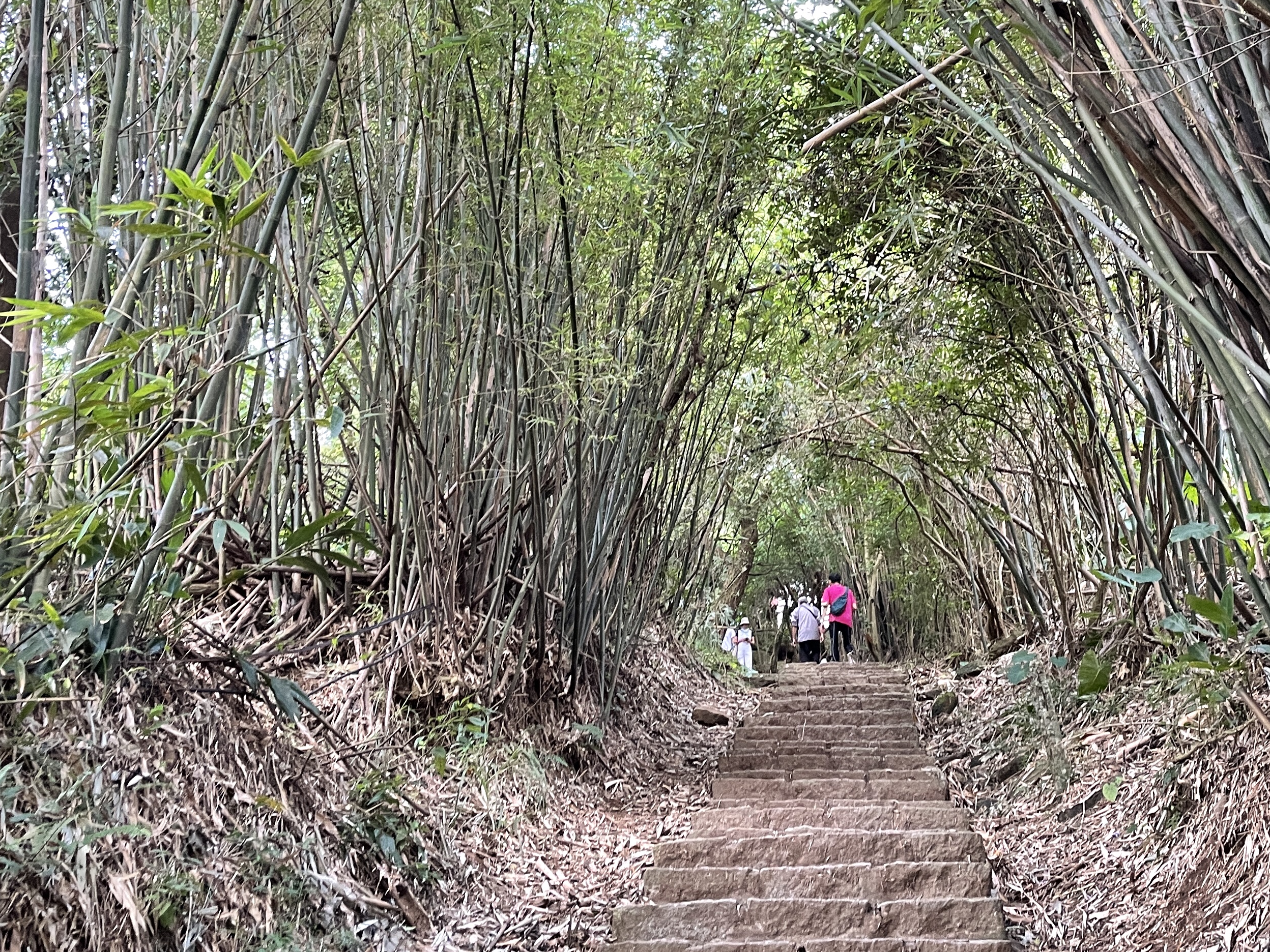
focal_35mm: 42
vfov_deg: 33.6
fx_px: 1541
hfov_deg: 44.5
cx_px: 788
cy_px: 224
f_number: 1.6
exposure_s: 1/60
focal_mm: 4.2
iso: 200
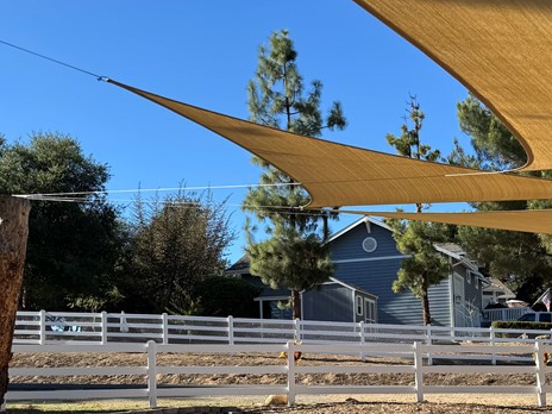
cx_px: 432
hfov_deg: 35.2
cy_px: 340
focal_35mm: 53
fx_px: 845
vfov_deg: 26.9
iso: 80
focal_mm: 6.76
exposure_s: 1/2041
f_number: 1.78
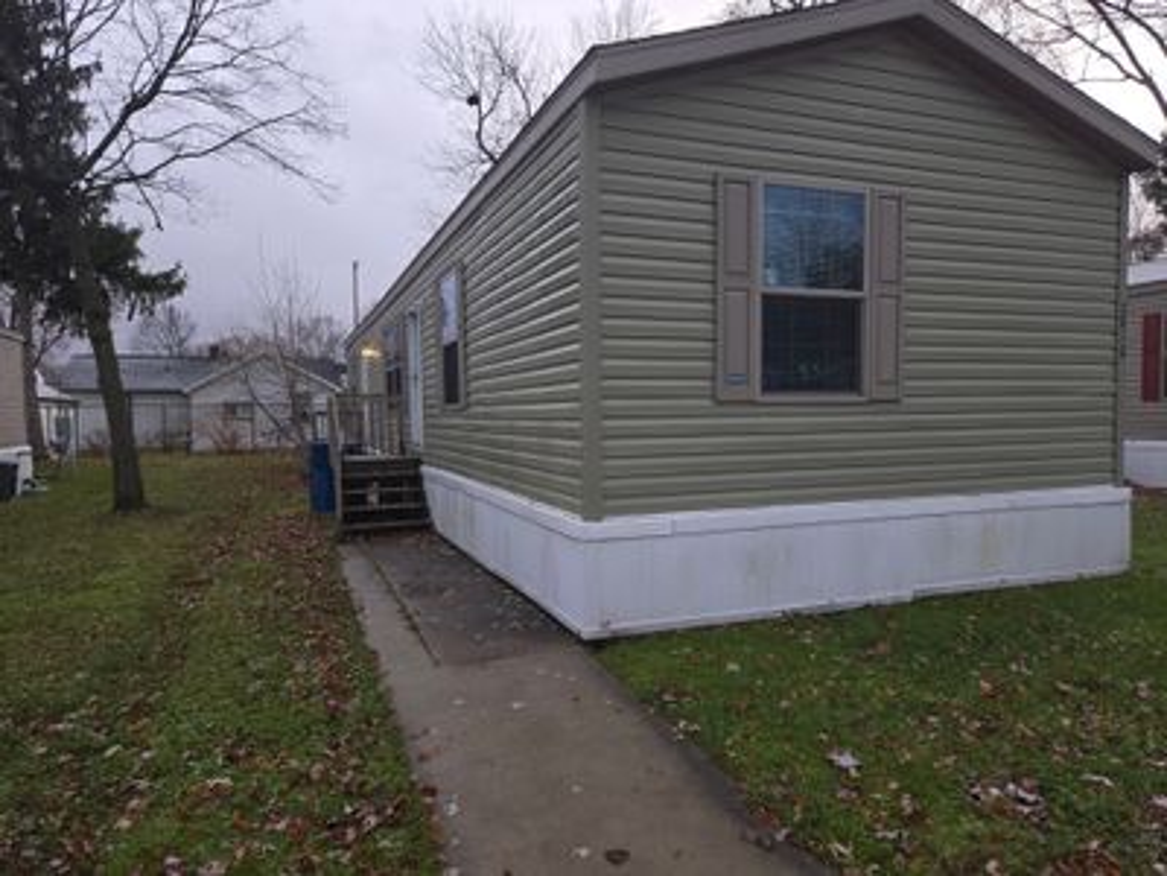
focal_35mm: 23
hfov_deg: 73.9
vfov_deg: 58.9
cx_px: 584
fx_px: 775
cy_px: 438
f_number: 1.8
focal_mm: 5.4
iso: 25
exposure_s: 1/204
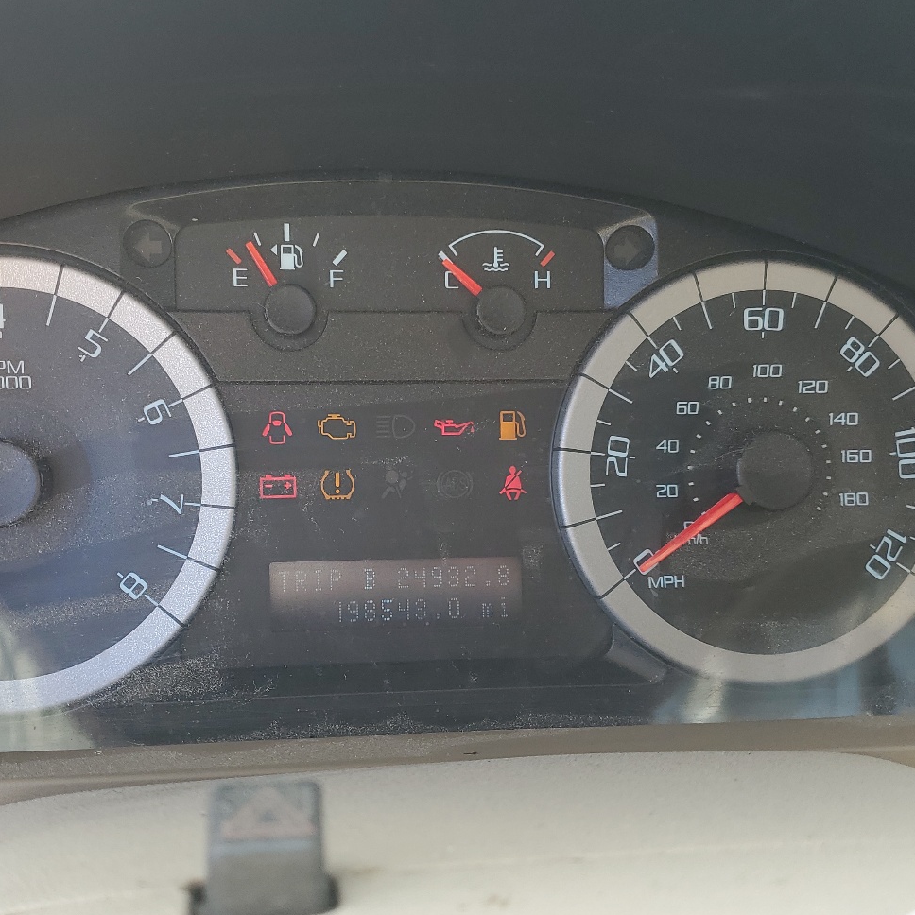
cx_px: 377
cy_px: 458
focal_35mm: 38
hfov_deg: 43.7
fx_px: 1136
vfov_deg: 43.9
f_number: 1.5
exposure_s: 1/185
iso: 50
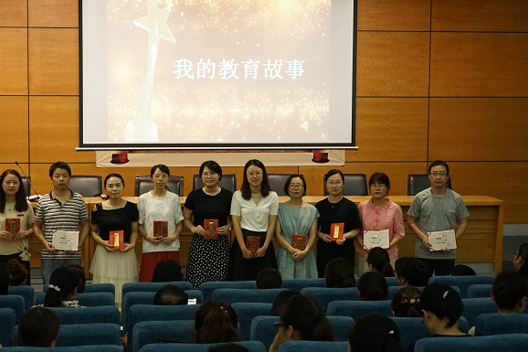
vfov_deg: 19.4
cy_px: 163
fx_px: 1026
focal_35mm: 70
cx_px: 221
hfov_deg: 28.8
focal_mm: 49
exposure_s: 1/80
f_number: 7.1
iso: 2500
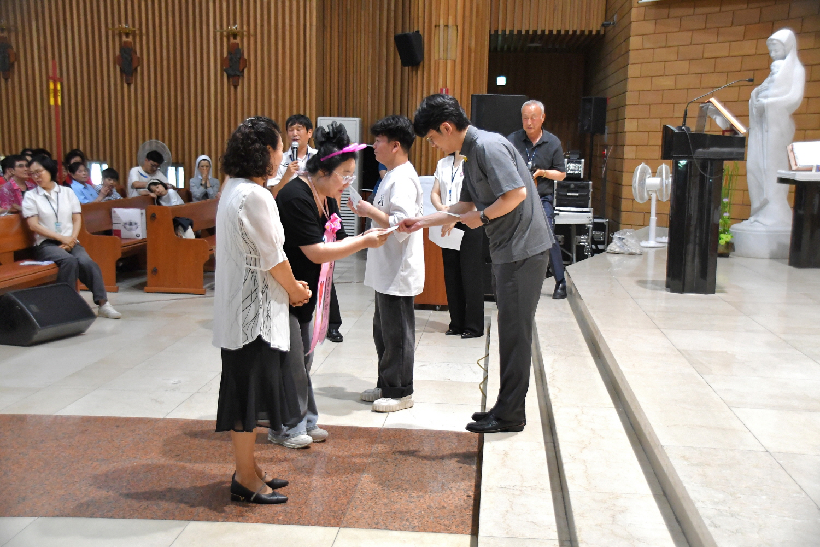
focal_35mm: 48
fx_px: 1093
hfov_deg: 41.1
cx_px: 410
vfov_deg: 28.1
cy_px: 274
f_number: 4.2
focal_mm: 32
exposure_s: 1/125
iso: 2200
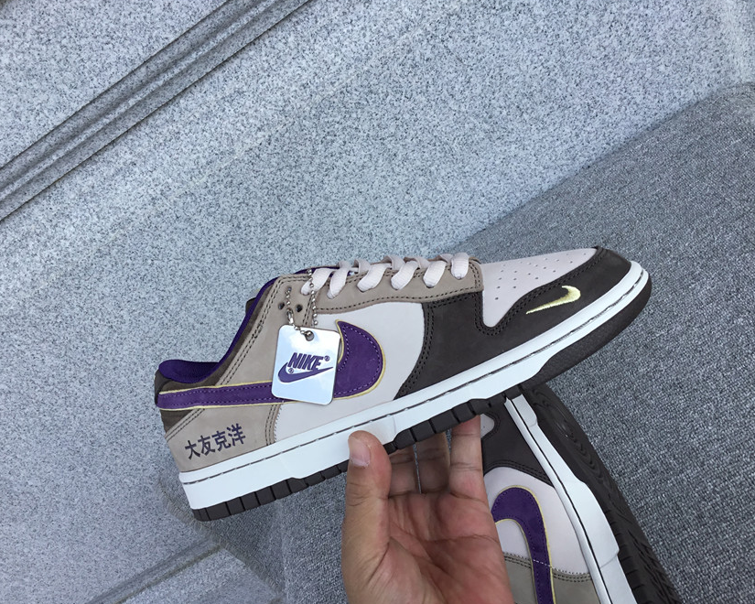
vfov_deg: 44.5
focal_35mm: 33
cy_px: 302
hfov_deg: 54.2
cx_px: 356
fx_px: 737
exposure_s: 1/359
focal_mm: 3.3
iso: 25
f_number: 2.4
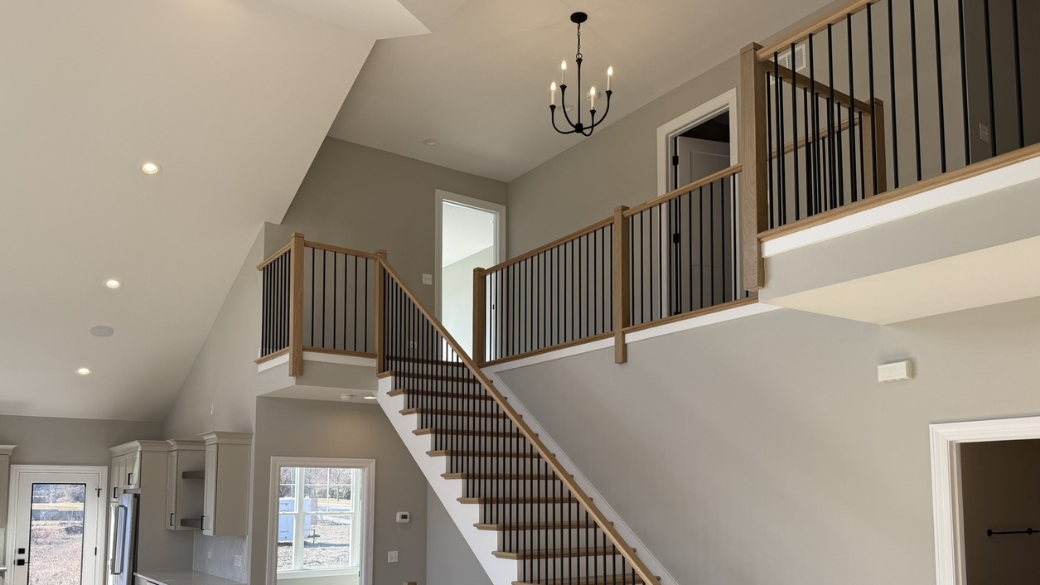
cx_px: 515
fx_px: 827
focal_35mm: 30
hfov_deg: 64.3
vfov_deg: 38.3
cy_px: 414
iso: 80
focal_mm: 6.76
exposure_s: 1/517
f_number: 1.78
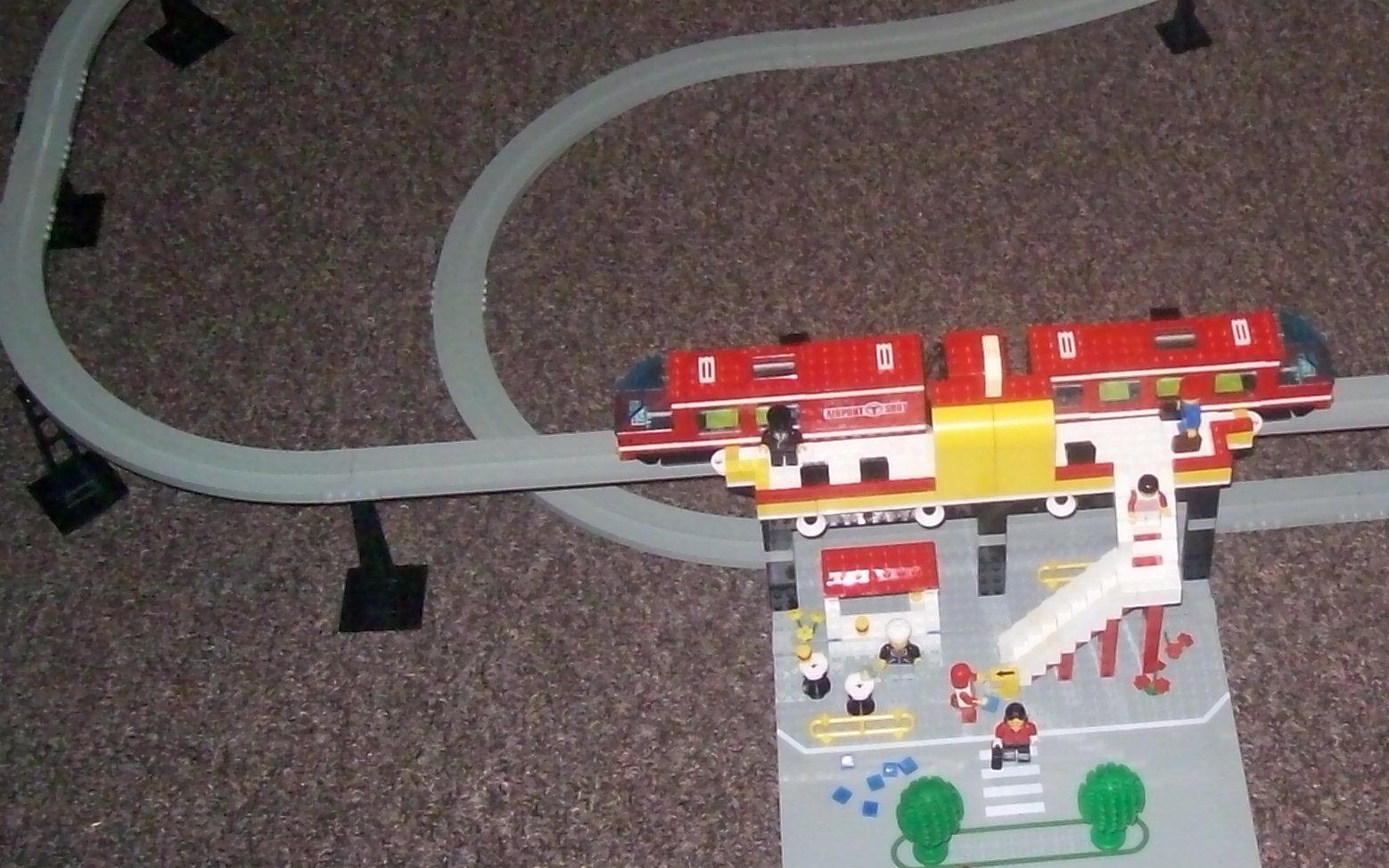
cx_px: 997
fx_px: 2385
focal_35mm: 63
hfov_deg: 32.0
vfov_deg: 20.5
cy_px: 249
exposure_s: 1/64
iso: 160
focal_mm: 6
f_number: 2.7
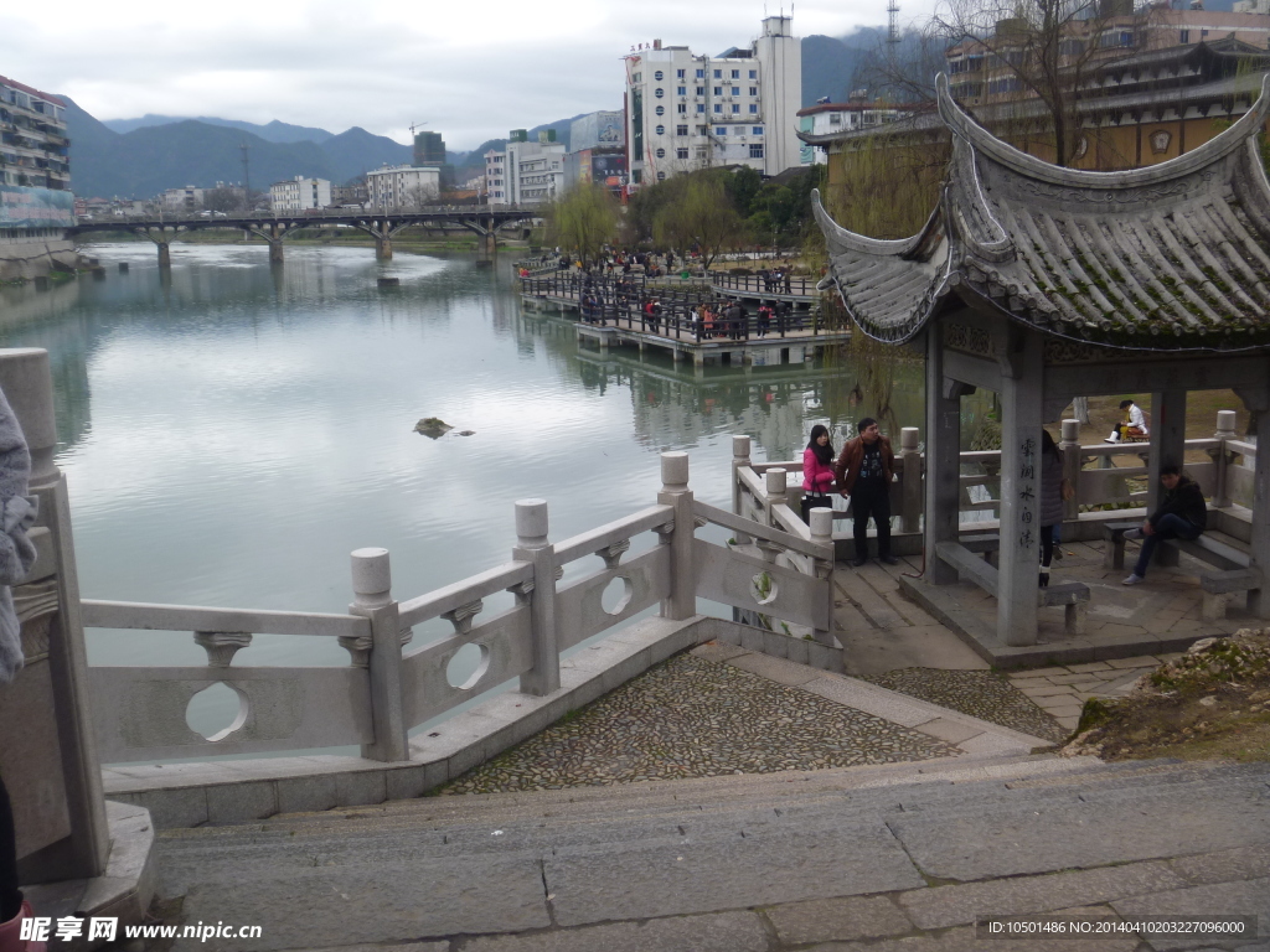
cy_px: 476
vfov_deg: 40.7
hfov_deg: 52.6
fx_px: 1284
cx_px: 635
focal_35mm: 35
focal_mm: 6.3
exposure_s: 1/160
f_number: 3.5
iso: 80
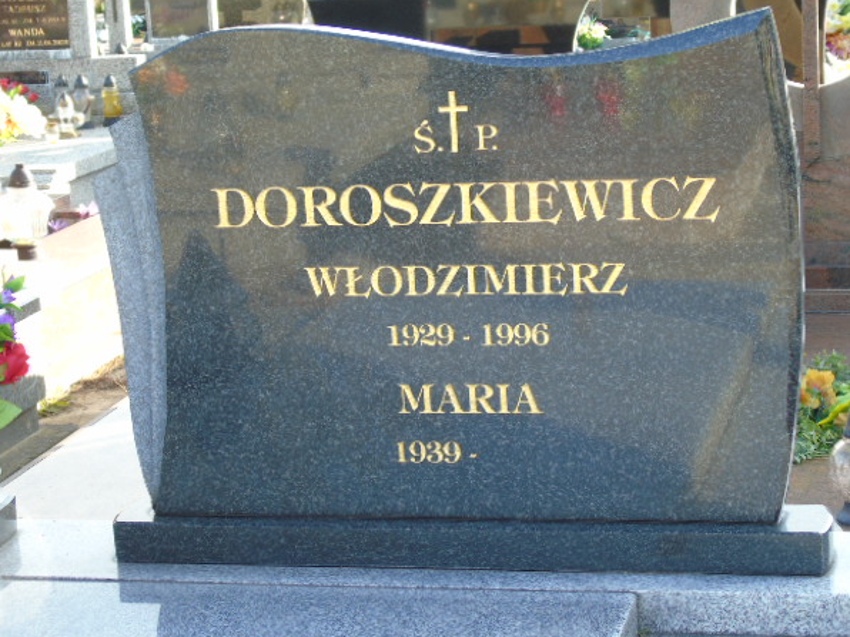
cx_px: 422
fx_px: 2161
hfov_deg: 22.3
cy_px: 326
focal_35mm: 88
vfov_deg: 16.8
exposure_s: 1/60
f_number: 4.1
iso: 80
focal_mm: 15
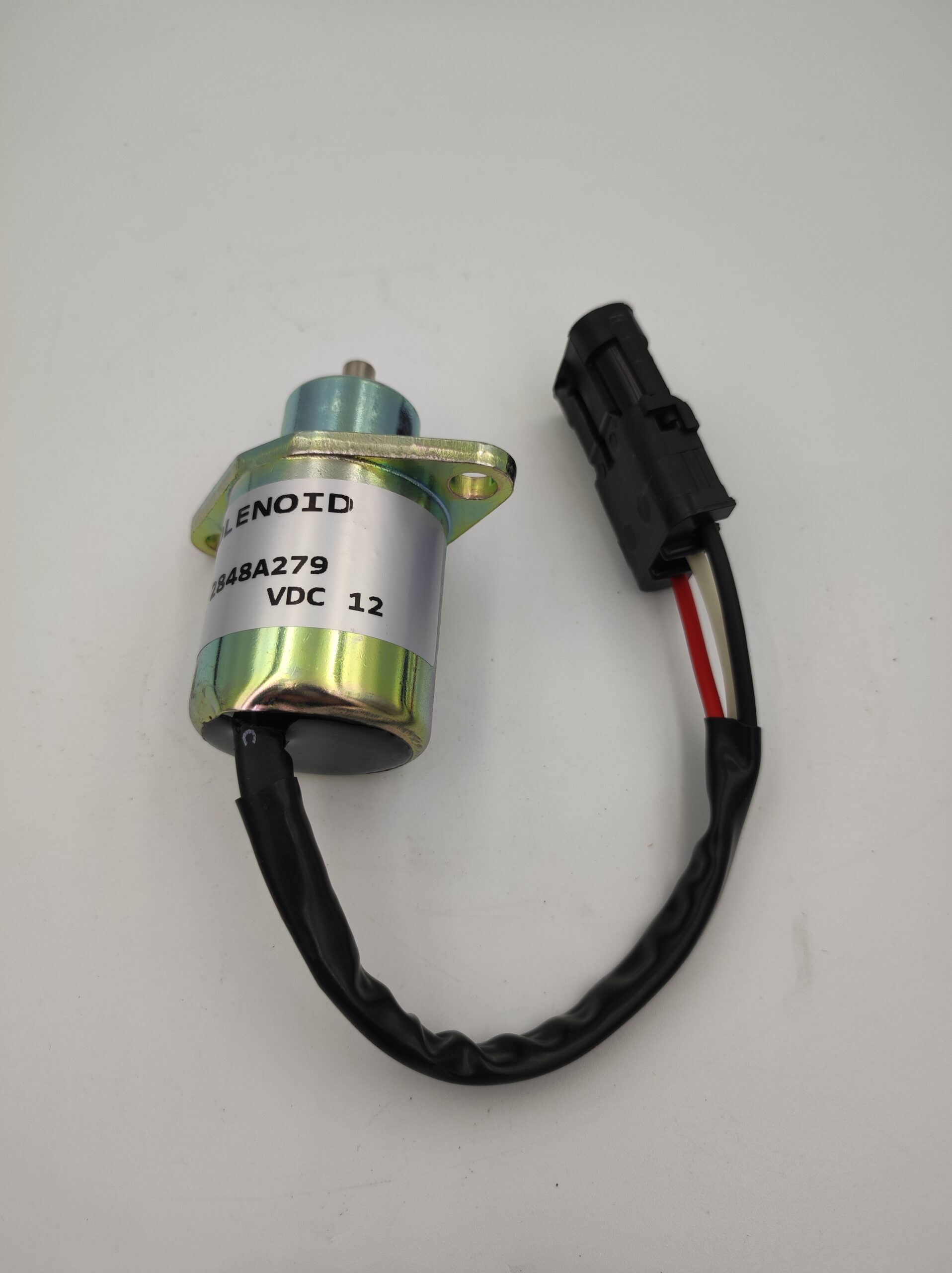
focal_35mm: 25
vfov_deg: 69.4
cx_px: 476
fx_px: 918
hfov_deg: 54.8
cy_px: 636
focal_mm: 4.7
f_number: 1.79
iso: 50
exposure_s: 1/238
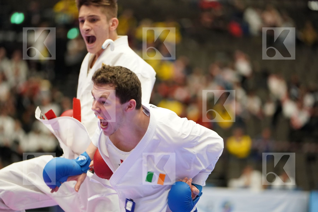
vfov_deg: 8.3
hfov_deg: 12.5
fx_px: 1457
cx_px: 159
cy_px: 106
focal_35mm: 165
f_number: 2.8
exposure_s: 1/1000
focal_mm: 165
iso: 4000
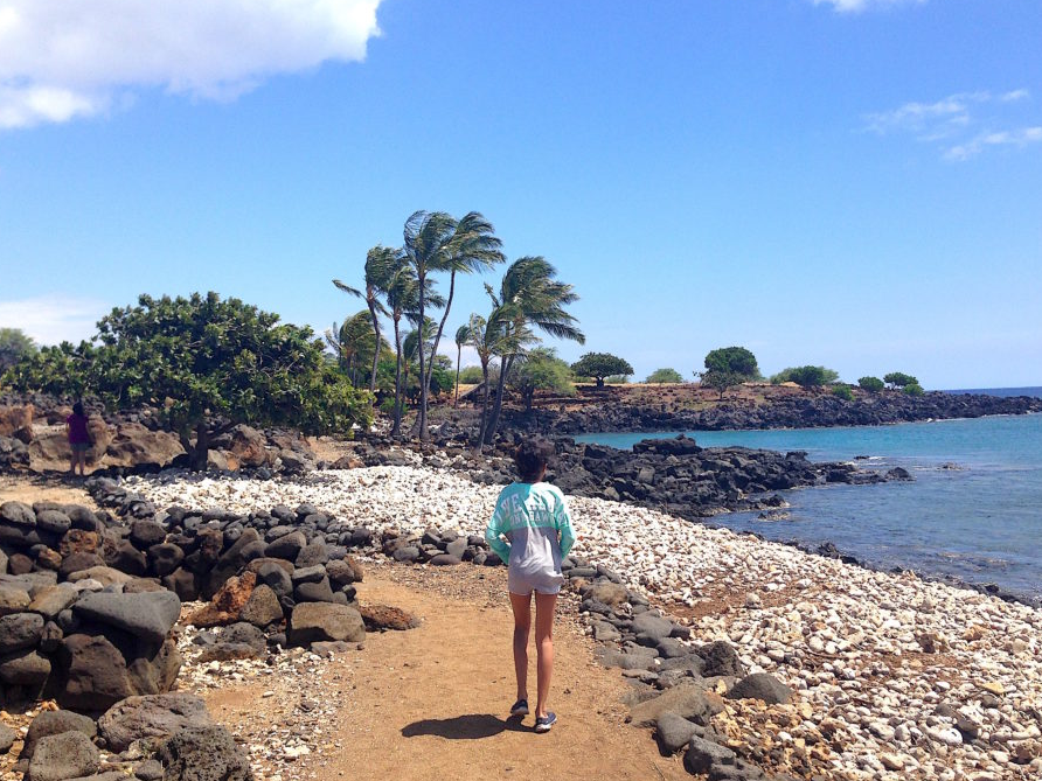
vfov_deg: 38.7
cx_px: 567
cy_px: 404
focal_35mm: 37
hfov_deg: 50.1
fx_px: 1114
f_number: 2.4
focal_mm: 4.12
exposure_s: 1/1642
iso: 50
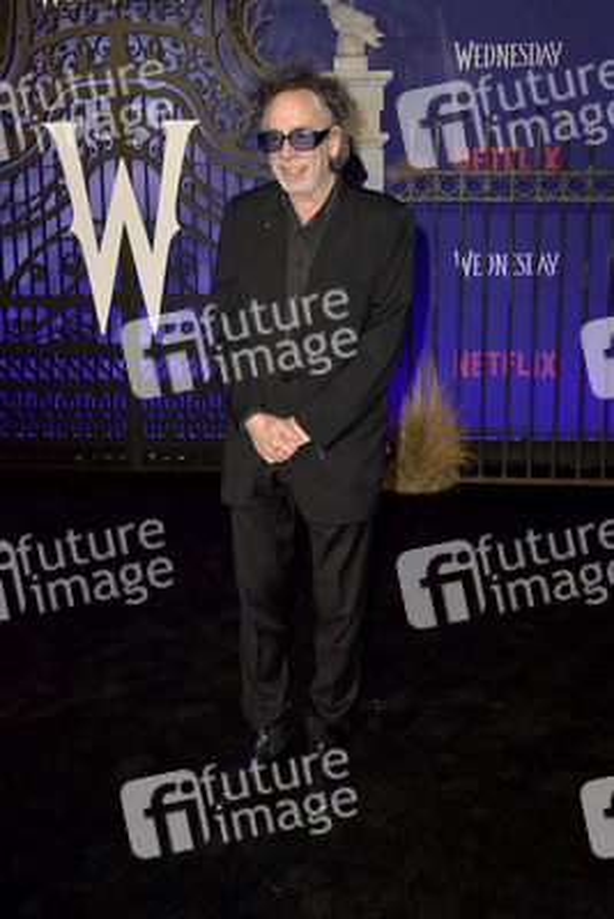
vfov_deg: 53.1
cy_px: 460
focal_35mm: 36
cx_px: 307
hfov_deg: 36.9
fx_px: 920
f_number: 6.3
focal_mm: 36
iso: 640
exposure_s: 1/250
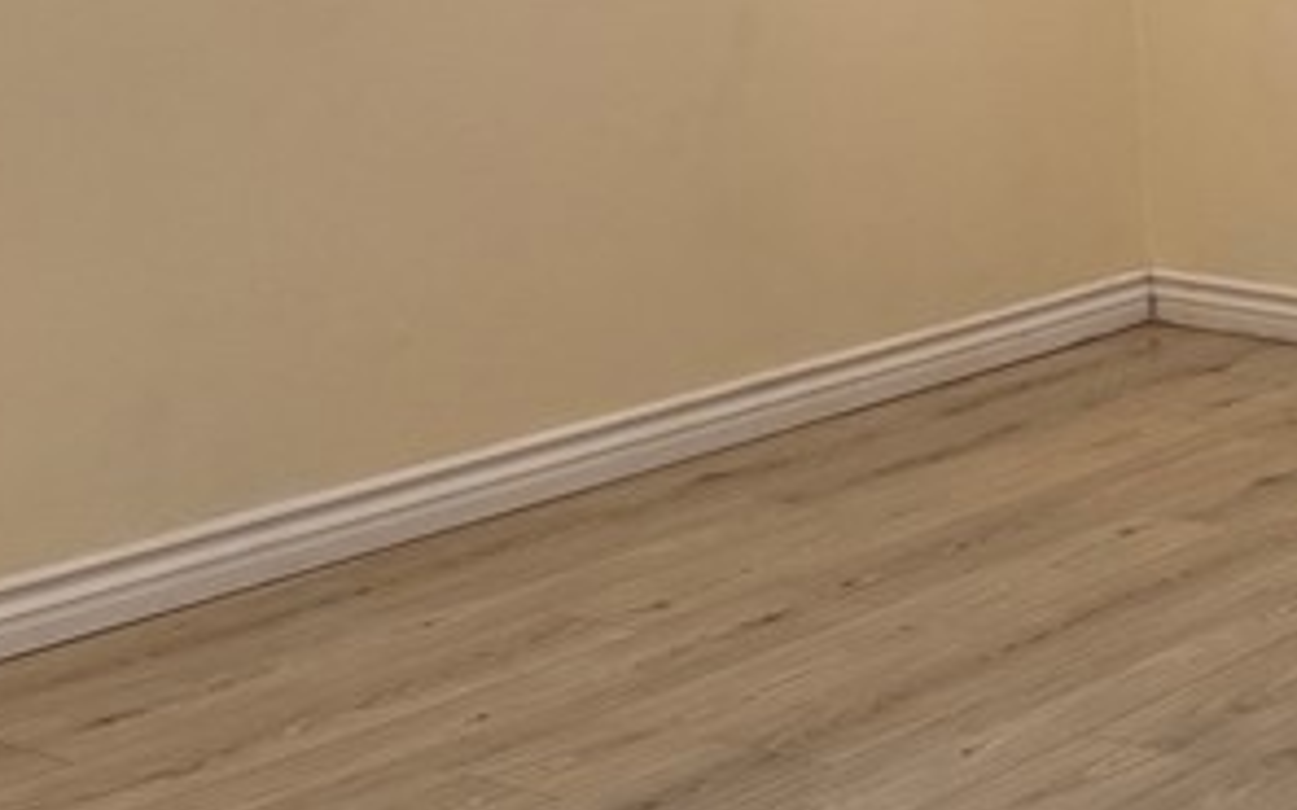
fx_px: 3111
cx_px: 1862
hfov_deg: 20.6
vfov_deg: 14.8
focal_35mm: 88
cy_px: 258
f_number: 1.78
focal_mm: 6.76
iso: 200
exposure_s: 1/120
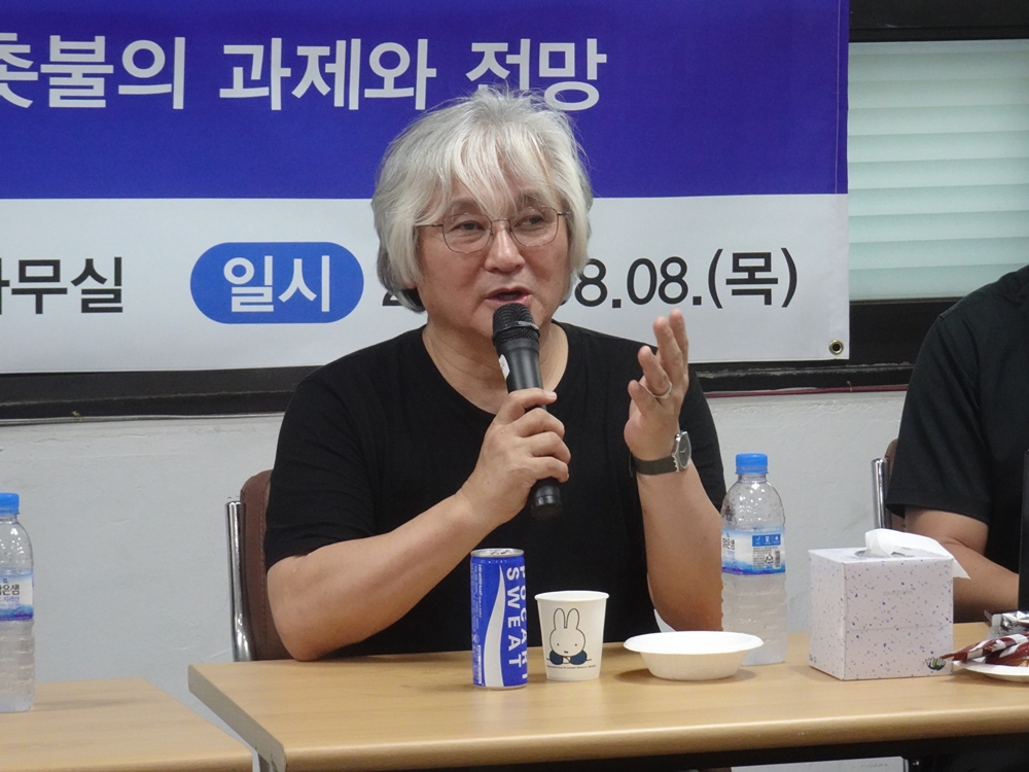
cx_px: 514
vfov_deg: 12.1
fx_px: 3627
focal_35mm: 122
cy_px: 386
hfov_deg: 16.1
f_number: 5.6
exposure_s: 1/50
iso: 800
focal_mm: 19.38
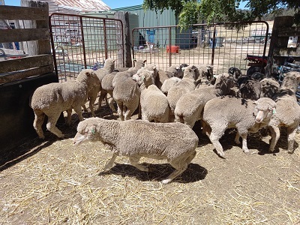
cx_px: 150
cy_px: 112
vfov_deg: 54.9
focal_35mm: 25
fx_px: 217
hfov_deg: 69.4
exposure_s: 1/641
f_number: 2
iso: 25
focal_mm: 4.6
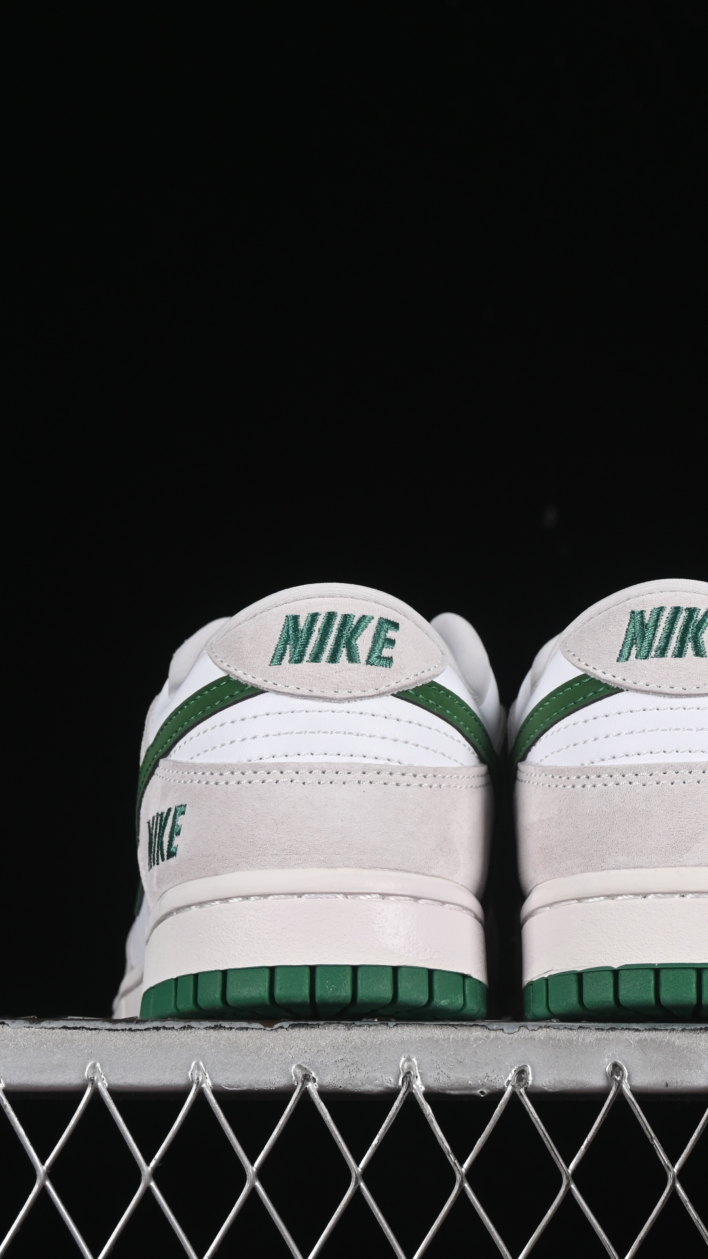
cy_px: 630
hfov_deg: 10.3
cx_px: 518
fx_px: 3938
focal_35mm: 118
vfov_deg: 18.2
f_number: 8
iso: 160
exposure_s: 1/80
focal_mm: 50
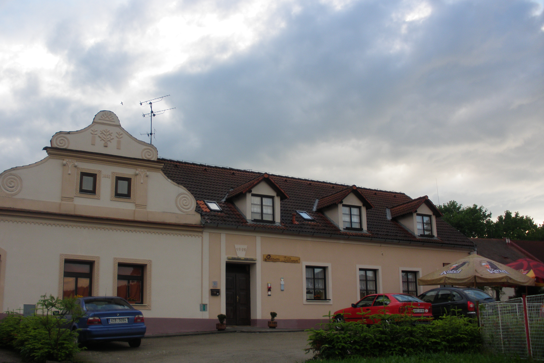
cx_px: 275
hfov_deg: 50.7
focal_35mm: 38
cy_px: 188
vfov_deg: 35.1
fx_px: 574
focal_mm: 6.3
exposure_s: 1/125
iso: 64
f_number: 3.5
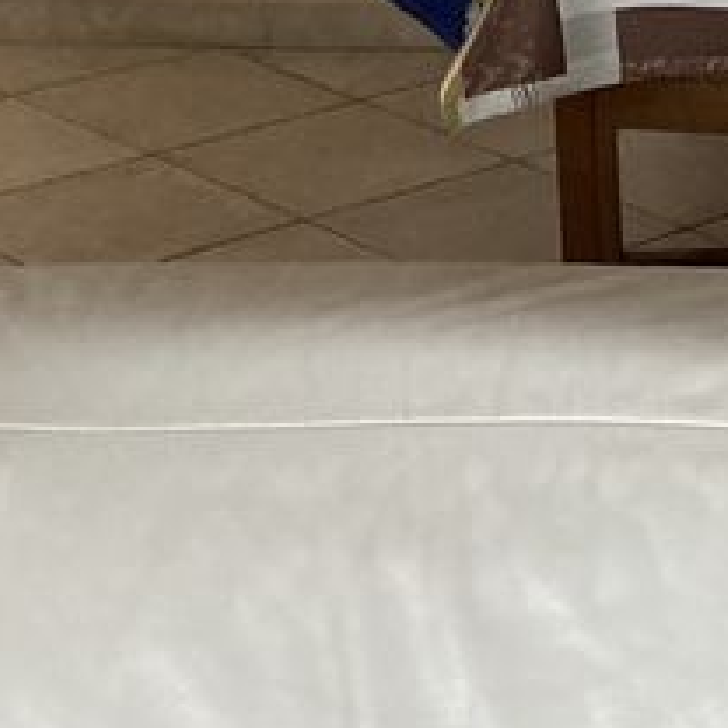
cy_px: 1180
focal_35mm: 119
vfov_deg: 13.6
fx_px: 2831
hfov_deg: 14.0
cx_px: 990
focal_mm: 3.99
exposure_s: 1/60
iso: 200
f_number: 1.8
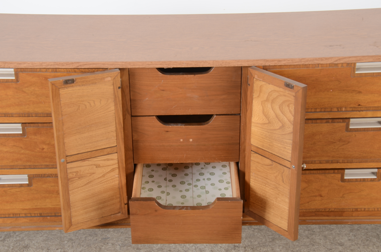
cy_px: 126
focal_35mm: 68
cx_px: 190
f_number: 11
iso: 125
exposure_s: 1/125
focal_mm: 45
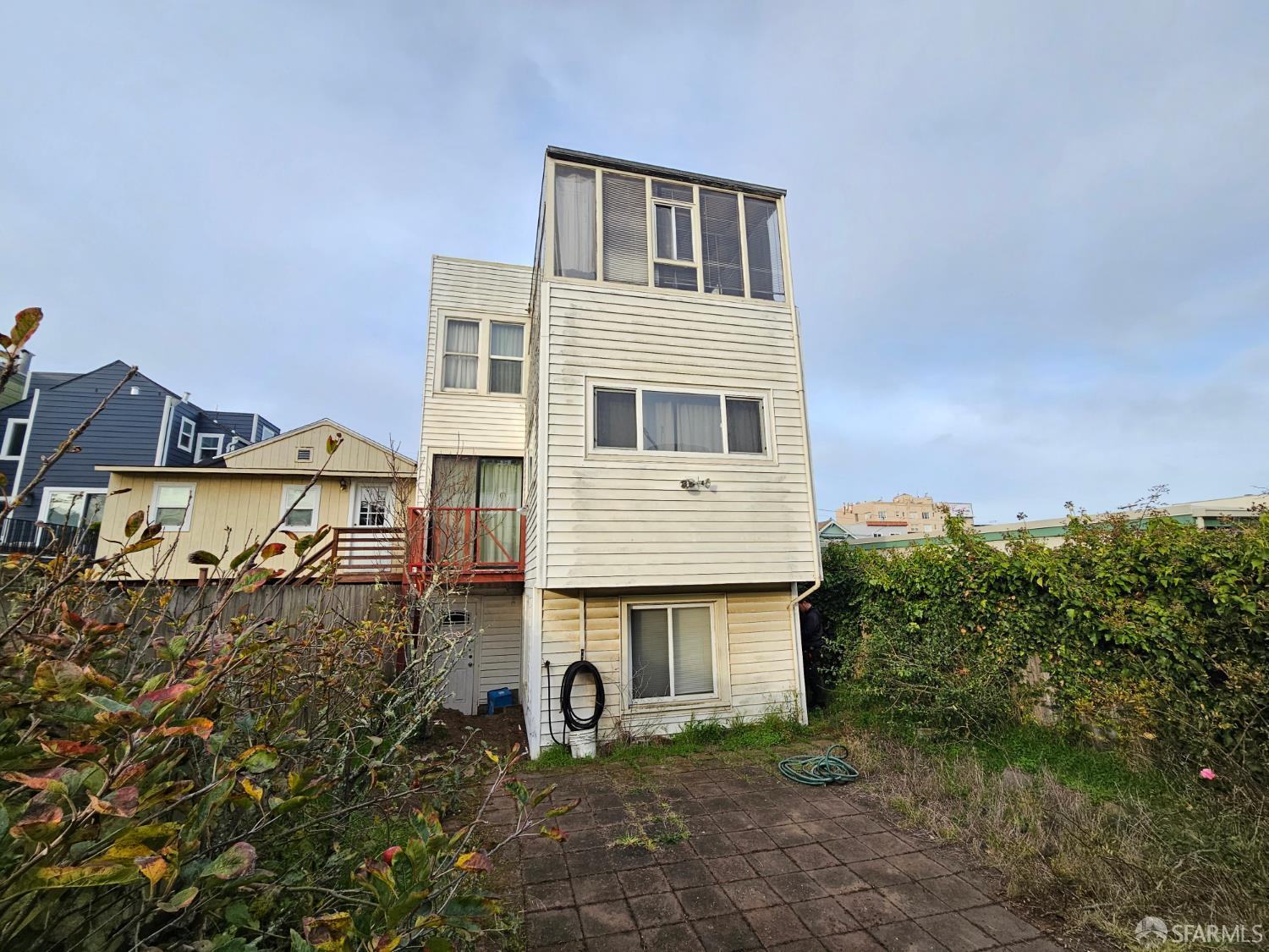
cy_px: 476
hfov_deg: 106.2
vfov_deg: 89.9
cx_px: 634
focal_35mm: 13
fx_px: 477
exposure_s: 1/455
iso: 50
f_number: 2.2
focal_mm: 2.2
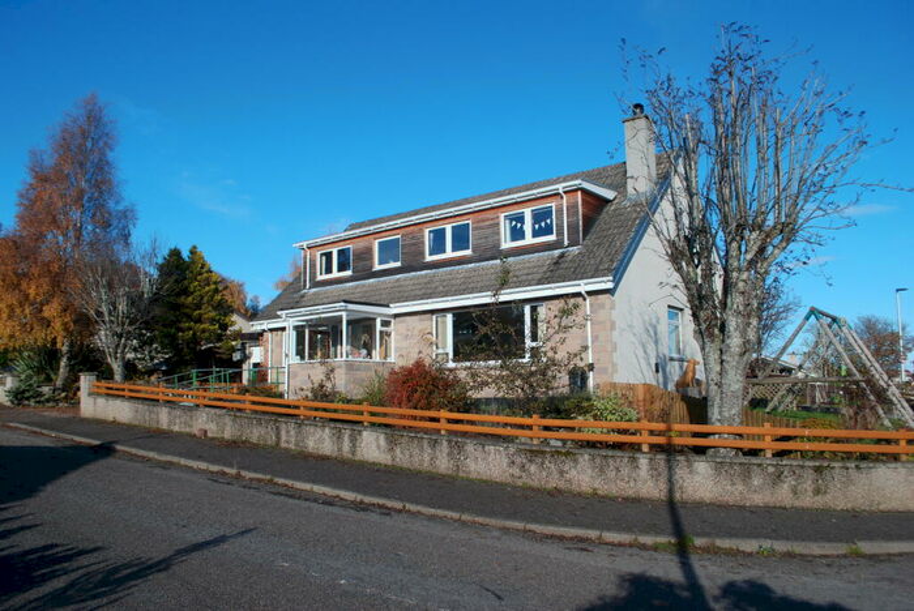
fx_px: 686
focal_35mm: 27
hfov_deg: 67.3
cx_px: 457
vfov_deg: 48.0
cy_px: 306
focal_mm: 18
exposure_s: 1/250
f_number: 8
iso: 100
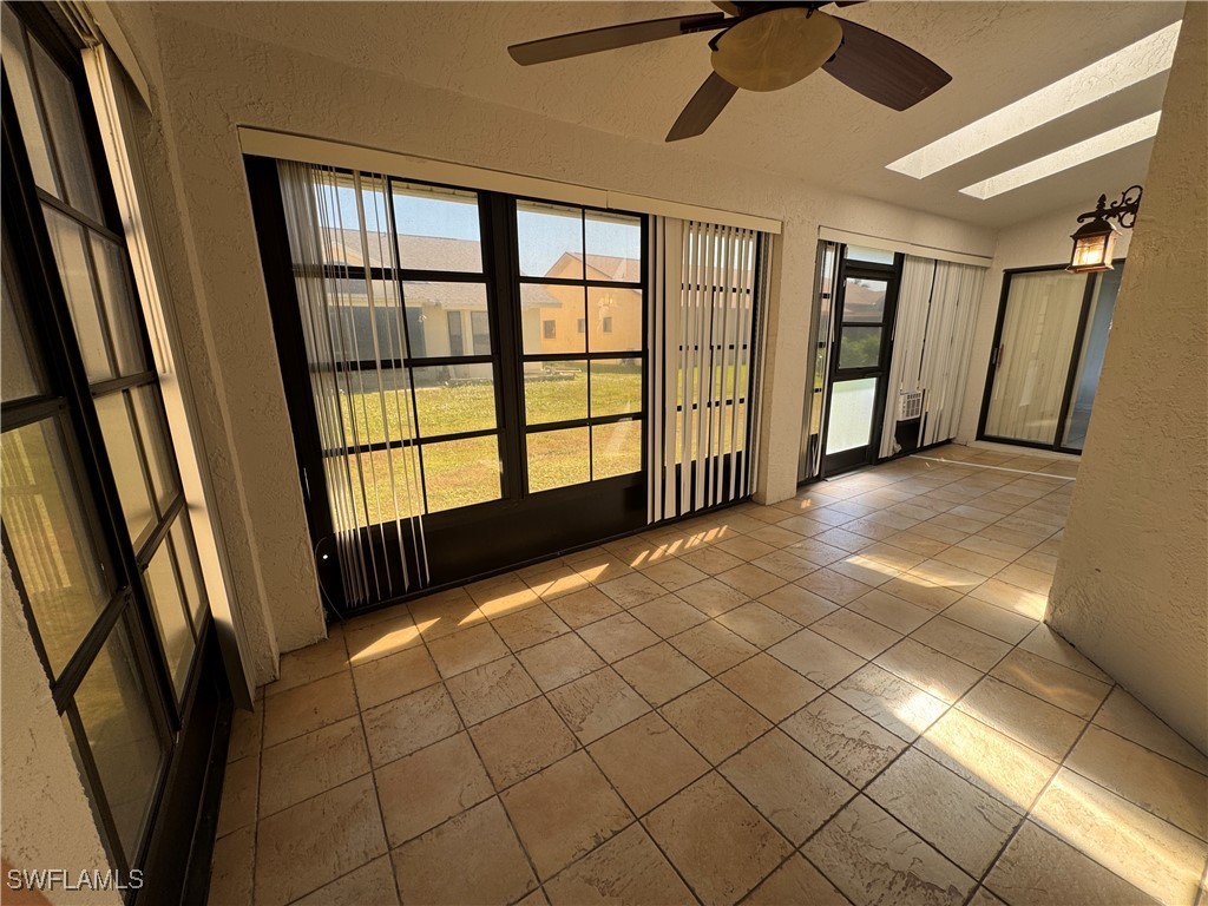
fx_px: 489
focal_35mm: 14
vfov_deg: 85.7
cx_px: 604
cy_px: 453
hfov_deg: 102.1
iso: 40
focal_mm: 2.22
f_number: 2.2
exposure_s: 1/99
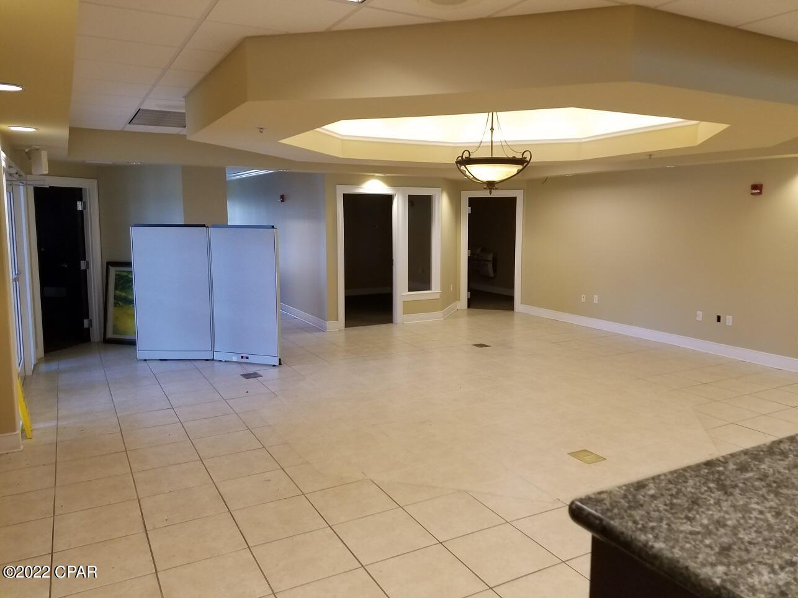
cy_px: 299
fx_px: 599
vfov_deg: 53.0
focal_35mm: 26
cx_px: 399
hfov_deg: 67.3
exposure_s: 1/120
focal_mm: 4.2
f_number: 1.7
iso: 200
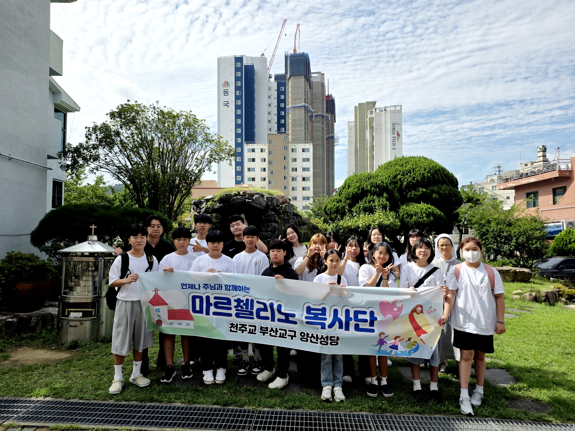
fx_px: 382
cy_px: 216
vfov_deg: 58.9
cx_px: 288
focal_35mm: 23
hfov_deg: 73.9
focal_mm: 6.3
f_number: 1.7
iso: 80
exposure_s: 1/10000
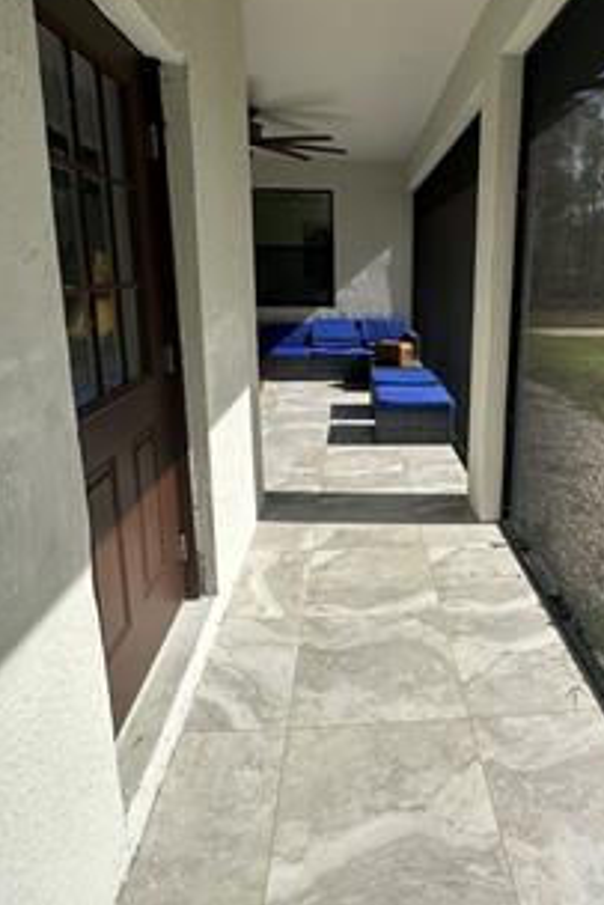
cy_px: 384
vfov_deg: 75.6
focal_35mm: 23
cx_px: 411
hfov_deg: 53.9
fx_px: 578
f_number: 2.2
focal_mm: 2.22
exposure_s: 1/1052
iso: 40
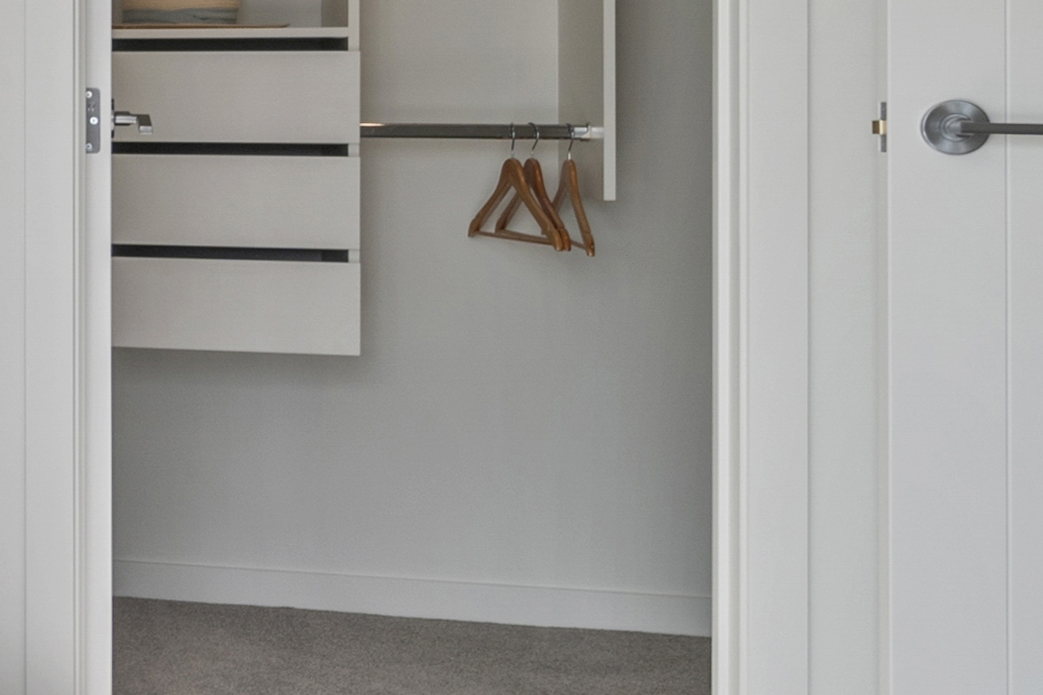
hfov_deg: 16.0
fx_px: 2577
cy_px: 109
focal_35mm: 89
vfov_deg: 15.2
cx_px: -1205
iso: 100
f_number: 7.1
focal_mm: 17
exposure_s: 1/30
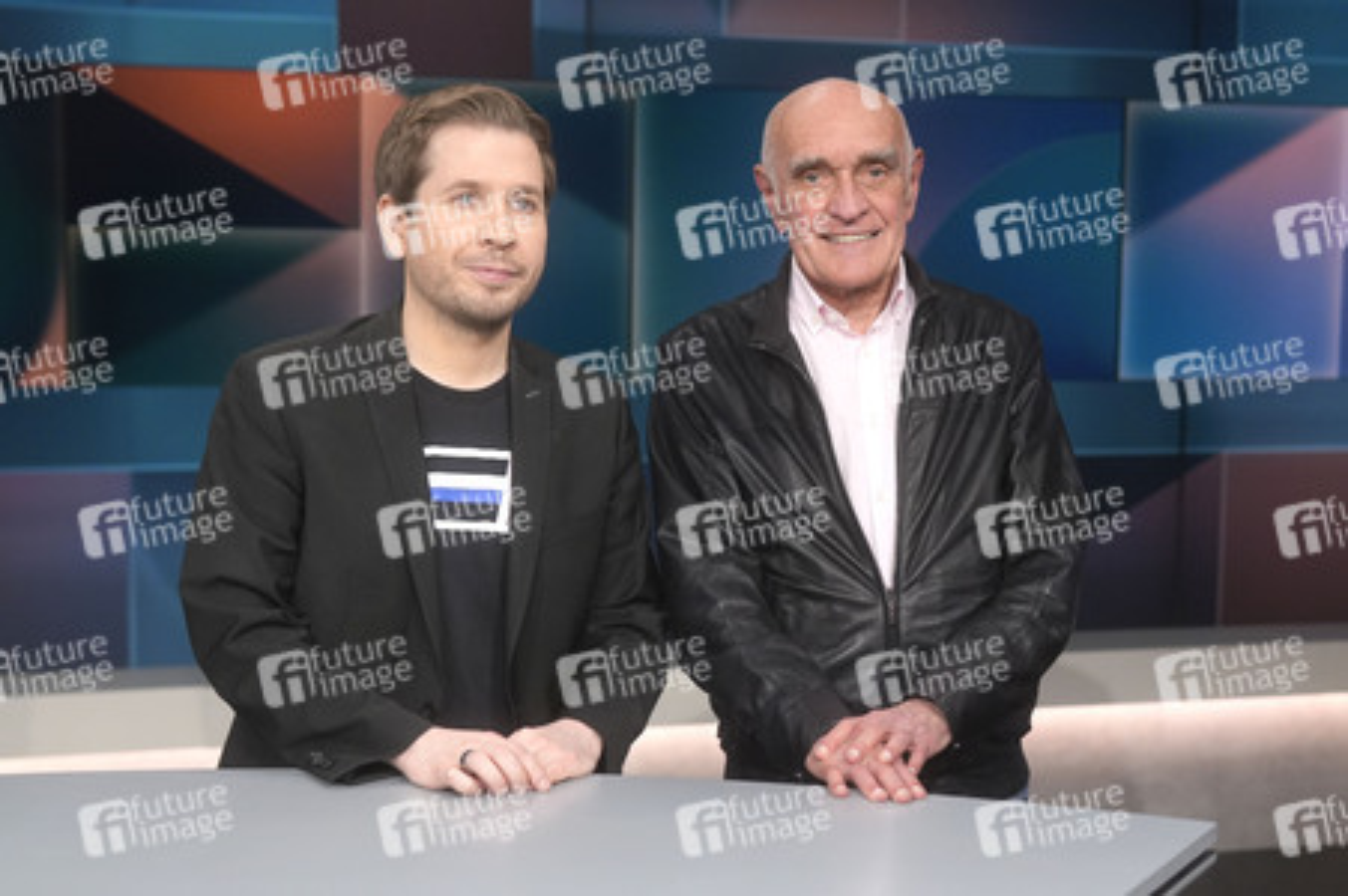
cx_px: 674
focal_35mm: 45
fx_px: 1684
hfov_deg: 43.6
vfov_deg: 29.8
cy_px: 448
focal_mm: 30
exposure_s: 1/320
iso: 640
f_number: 2.2
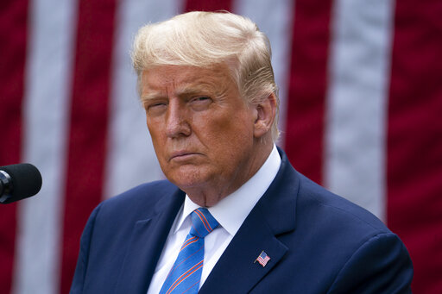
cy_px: 147
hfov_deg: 3.9
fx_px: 6431
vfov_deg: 2.6
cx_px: 221
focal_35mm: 524
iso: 1000
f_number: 6.3
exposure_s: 1/1250
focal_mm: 524
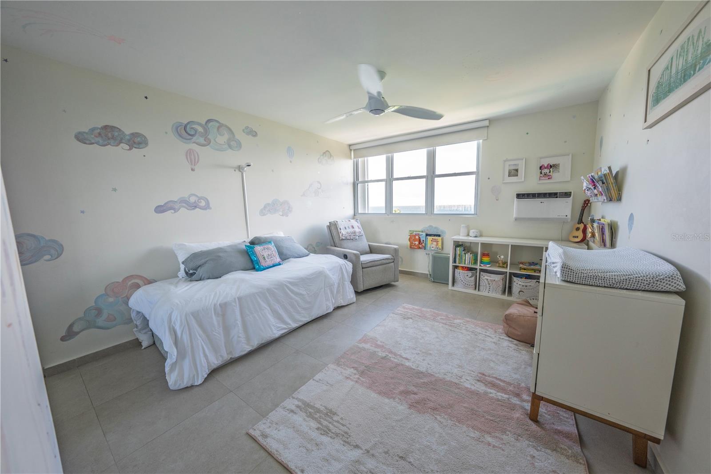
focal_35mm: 12
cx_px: 356
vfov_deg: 90.0
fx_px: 237
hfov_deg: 112.6
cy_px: 237
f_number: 5.6
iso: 400
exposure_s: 1/125
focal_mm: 12
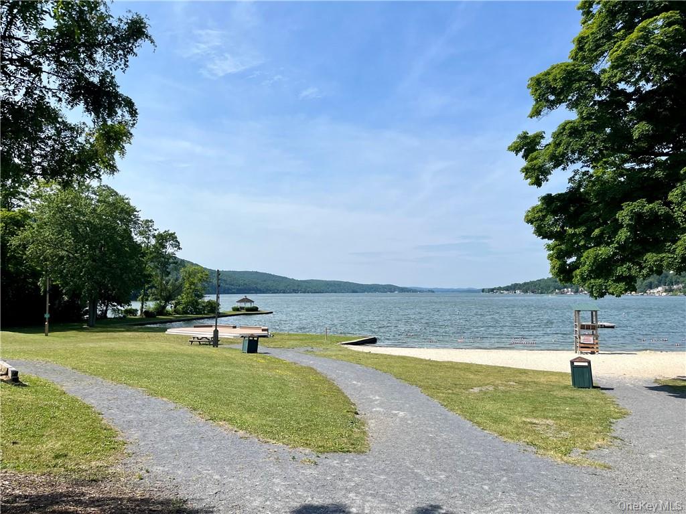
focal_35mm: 26
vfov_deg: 53.1
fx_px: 515
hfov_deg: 67.3
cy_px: 257
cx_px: 343
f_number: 1.6
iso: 50
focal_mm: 5.1
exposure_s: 1/4854
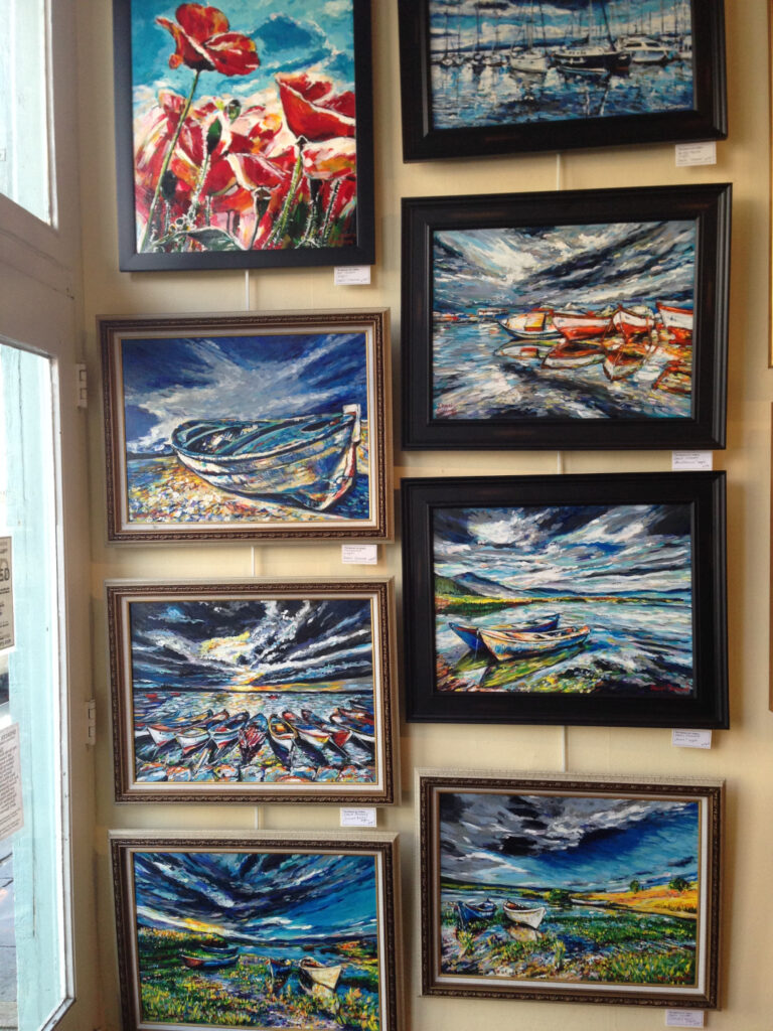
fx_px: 983
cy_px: 516
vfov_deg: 55.4
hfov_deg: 42.9
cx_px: 386
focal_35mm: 33
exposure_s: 1/120
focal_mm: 4.12
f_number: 2.4
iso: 100
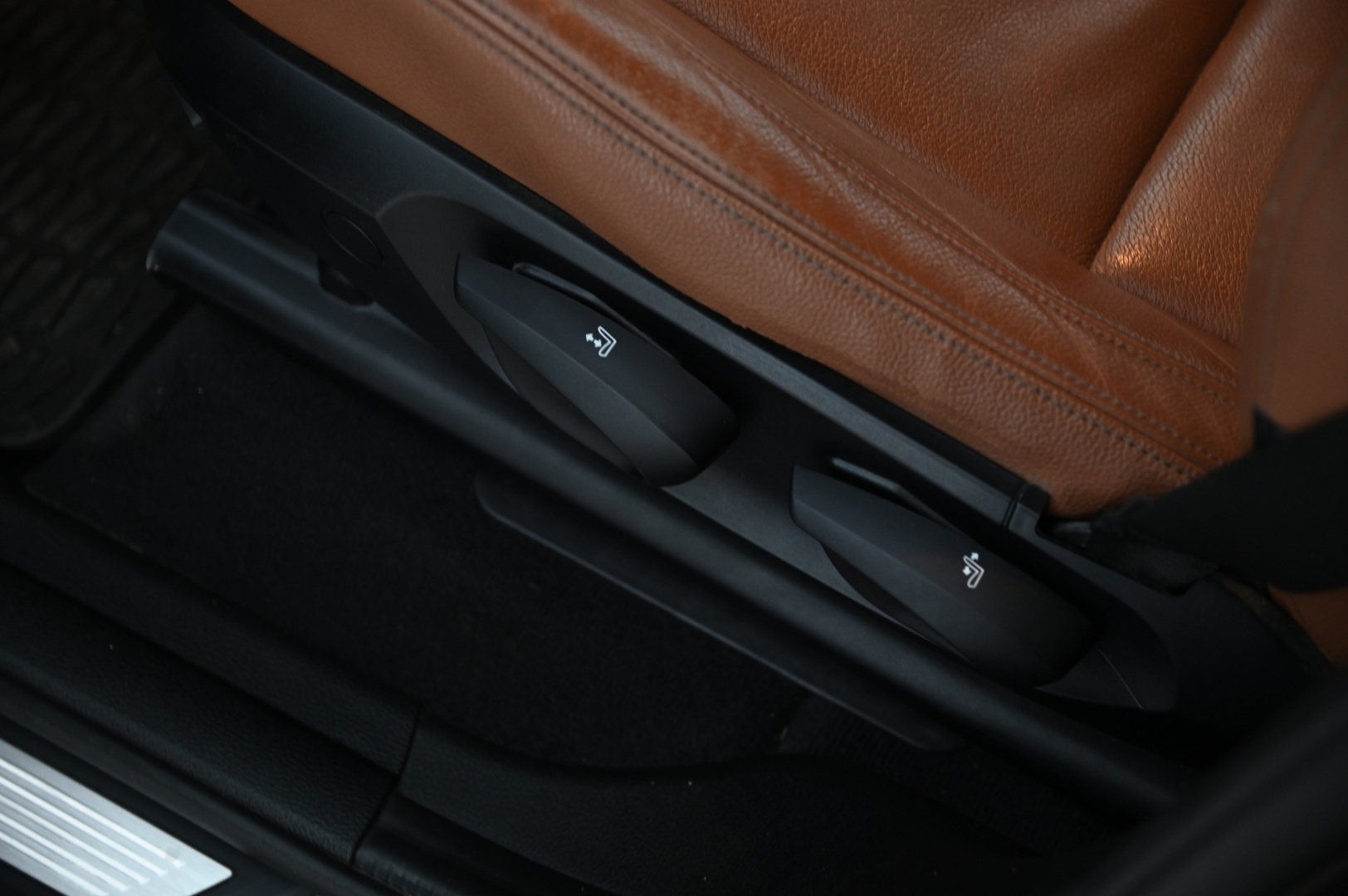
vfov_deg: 21.9
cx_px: 674
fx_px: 2320
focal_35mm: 62
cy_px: 448
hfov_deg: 32.4
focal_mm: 62
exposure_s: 1/20
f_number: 4
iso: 2000
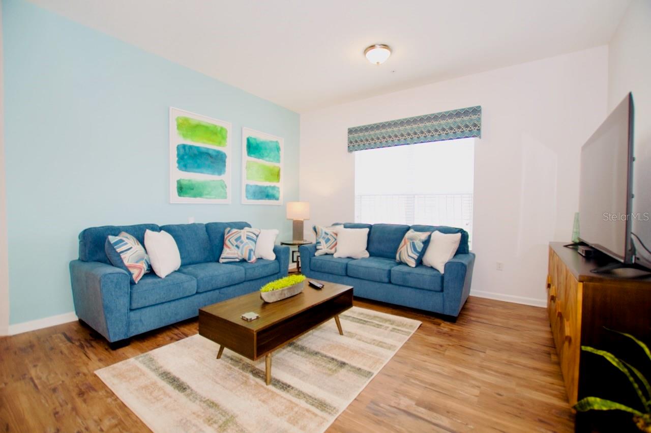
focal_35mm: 15
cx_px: 326
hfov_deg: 100.4
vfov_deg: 77.2
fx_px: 271
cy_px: 216
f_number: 4
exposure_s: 1/60
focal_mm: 10
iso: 400
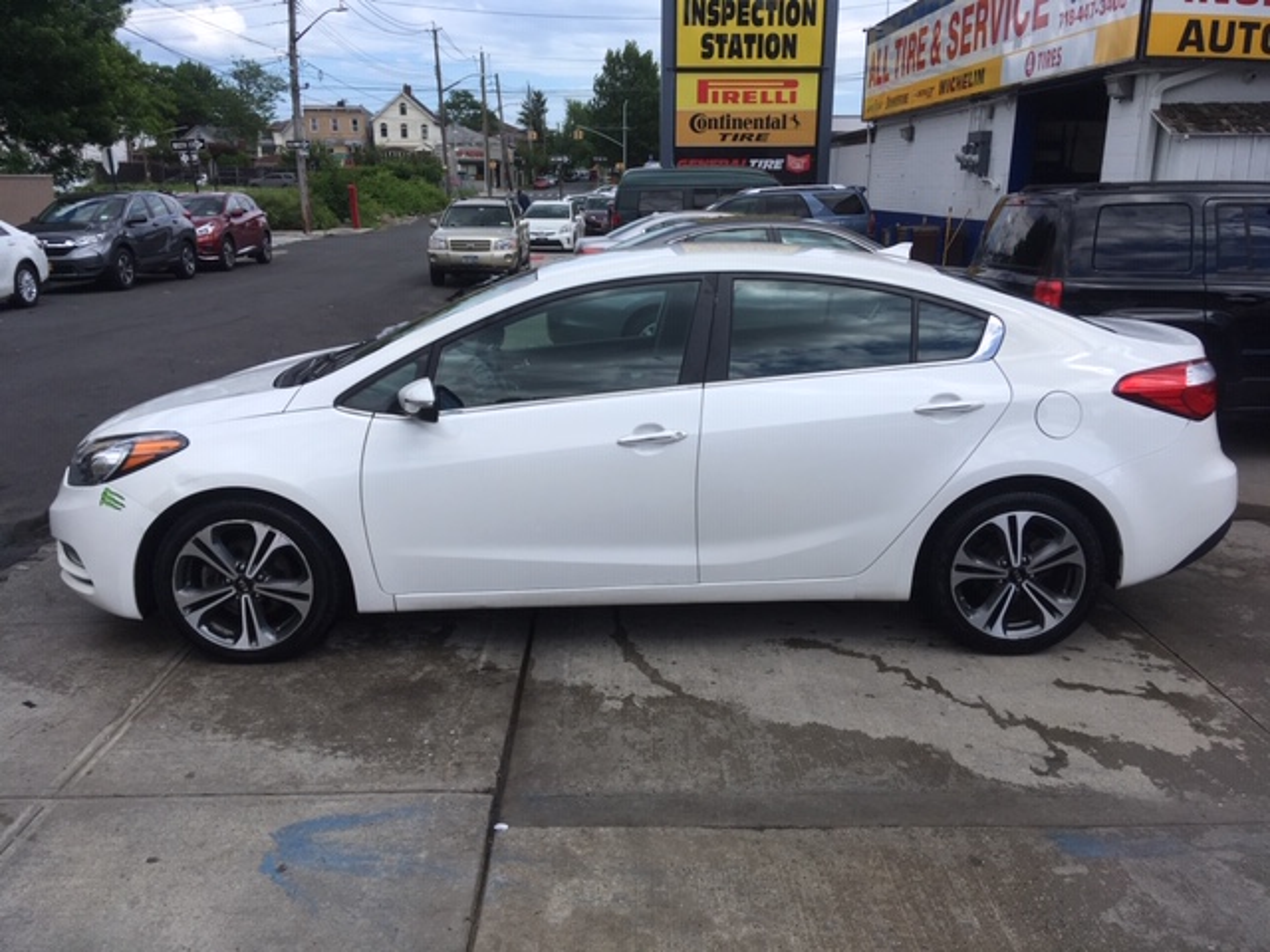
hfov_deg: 61.7
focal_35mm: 29
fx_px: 1064
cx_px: 635
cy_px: 476
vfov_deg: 48.2
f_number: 2.2
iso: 25
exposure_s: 1/1748
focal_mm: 4.15
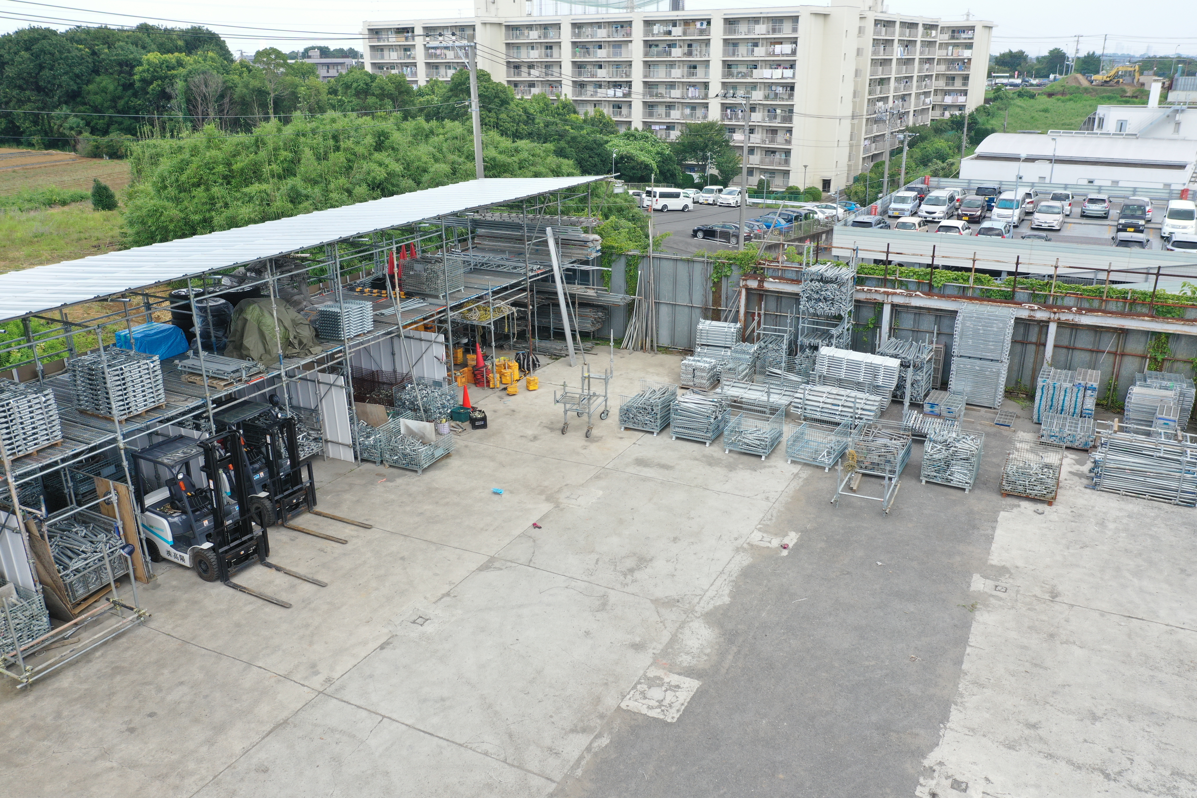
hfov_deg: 65.5
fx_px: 931
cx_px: 598
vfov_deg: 46.4
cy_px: 399
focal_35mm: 28
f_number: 5
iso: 100
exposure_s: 1/200
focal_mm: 10.26
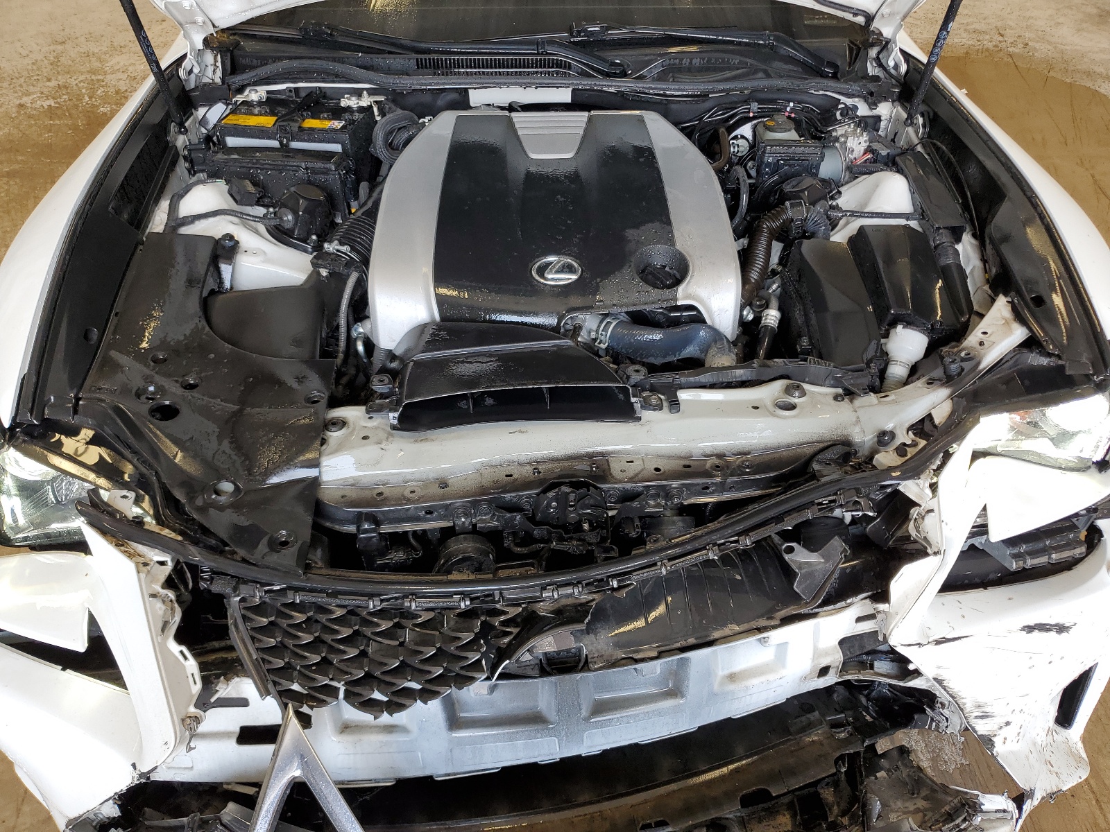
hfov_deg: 67.3
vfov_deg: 53.1
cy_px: 416
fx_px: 834
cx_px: 555
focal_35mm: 26
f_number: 1.5
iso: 50
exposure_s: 1/139
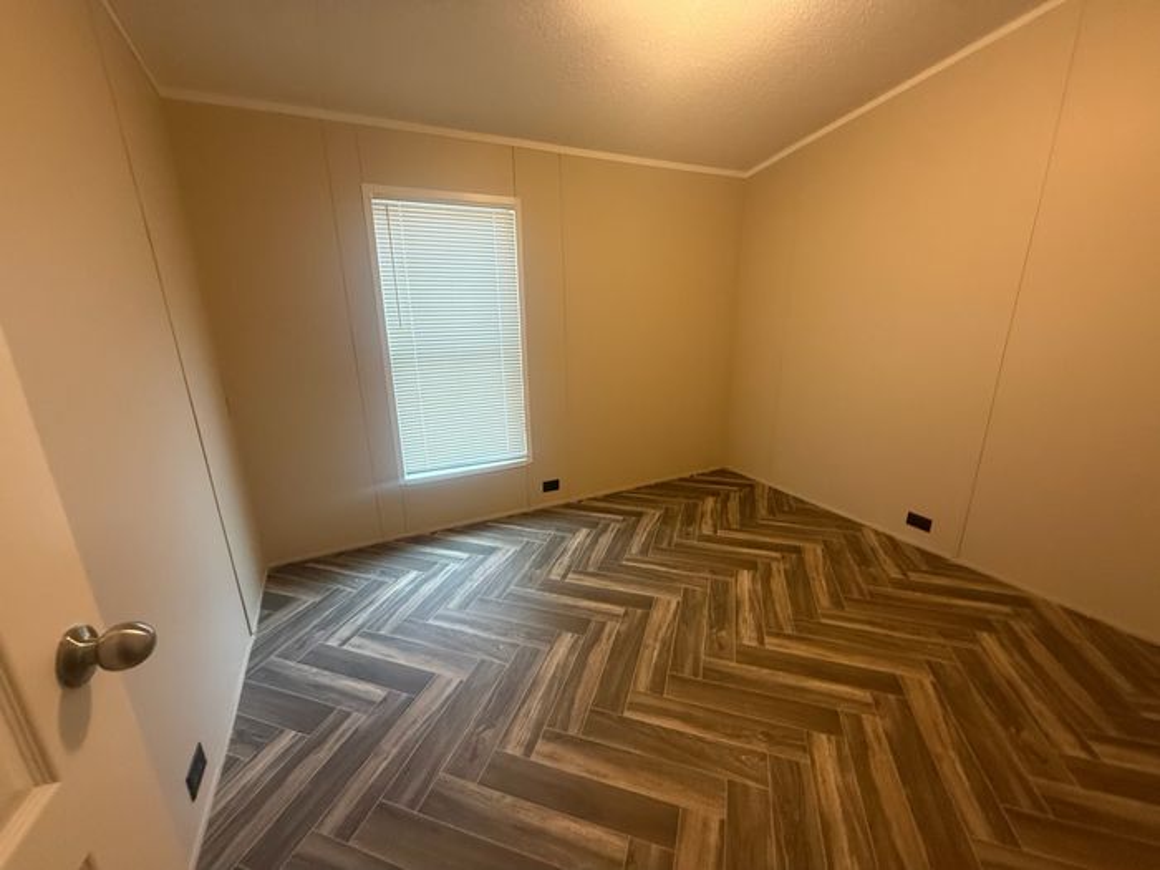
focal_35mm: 14
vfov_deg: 85.7
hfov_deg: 102.1
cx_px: 580
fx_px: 469
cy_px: 435
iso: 250
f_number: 2.2
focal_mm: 2.22
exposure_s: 1/60
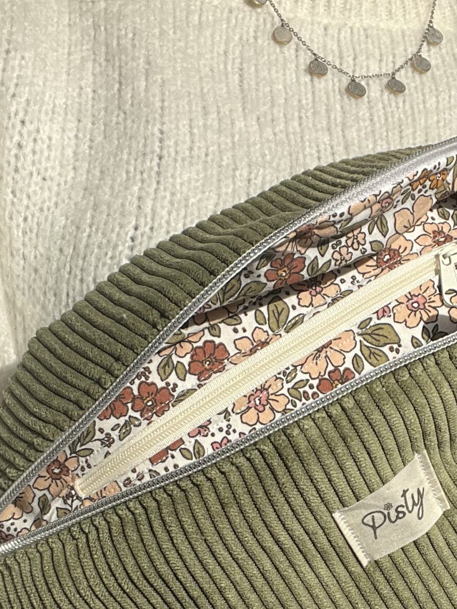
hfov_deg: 22.3
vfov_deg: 28.9
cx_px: 366
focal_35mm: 65
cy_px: 515
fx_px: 1145
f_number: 2.2
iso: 32
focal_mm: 2.71
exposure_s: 1/931
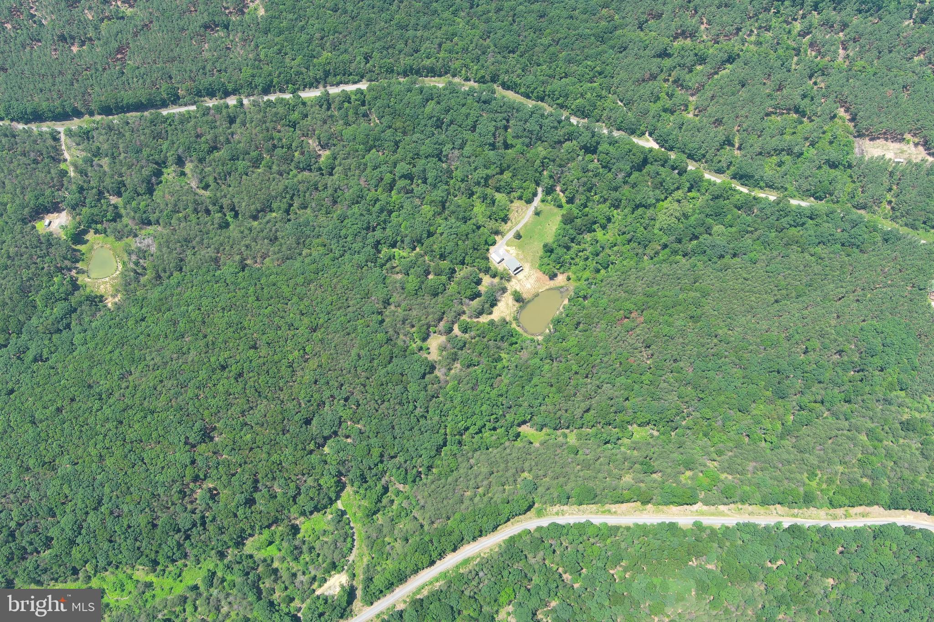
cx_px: 467
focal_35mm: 29
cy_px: 311
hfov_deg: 63.7
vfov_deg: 45.0
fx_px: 752
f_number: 2.8
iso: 100
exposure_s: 1/480
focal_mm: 10.57
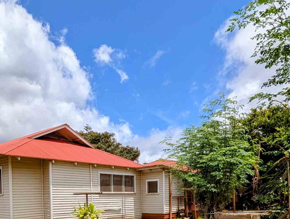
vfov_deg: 42.6
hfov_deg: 59.8
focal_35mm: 30
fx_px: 252
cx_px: 136
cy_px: 201
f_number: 1.7
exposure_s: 1/5319
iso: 59
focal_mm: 2.02
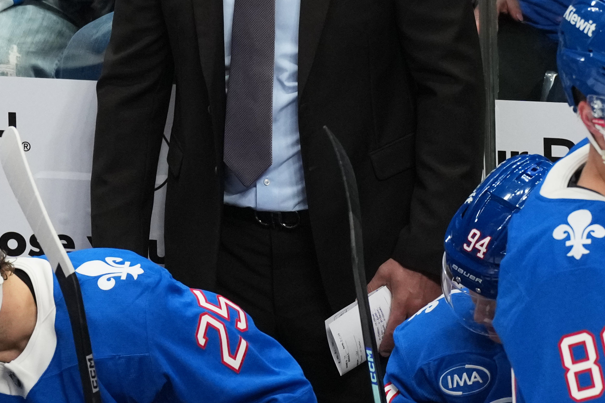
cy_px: 52
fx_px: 36376
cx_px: 278
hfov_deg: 1.0
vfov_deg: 0.6
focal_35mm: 2165
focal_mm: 600
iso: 2500
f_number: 4
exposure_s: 1/1000
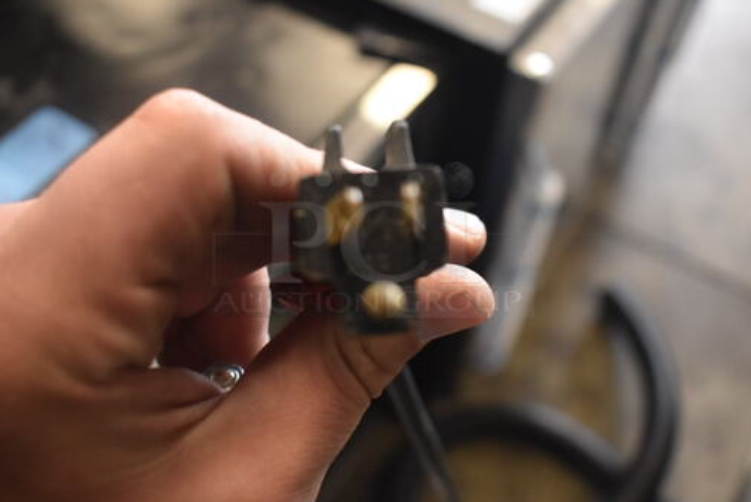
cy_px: 239
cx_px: 370
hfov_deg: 46.8
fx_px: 868
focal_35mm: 42
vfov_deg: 32.2
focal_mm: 23
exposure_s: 1/60
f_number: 4
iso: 1800
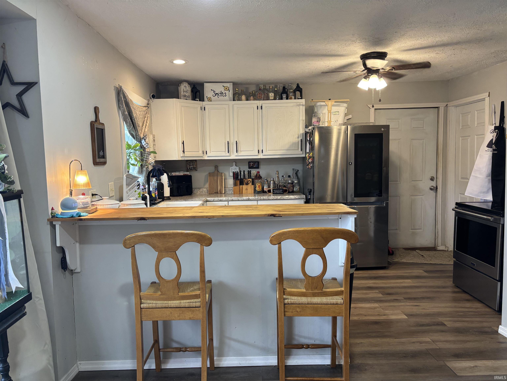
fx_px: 381
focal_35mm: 26
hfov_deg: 67.3
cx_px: 254
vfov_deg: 53.1
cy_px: 190
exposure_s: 1/60
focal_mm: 5.96
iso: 160
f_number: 1.6
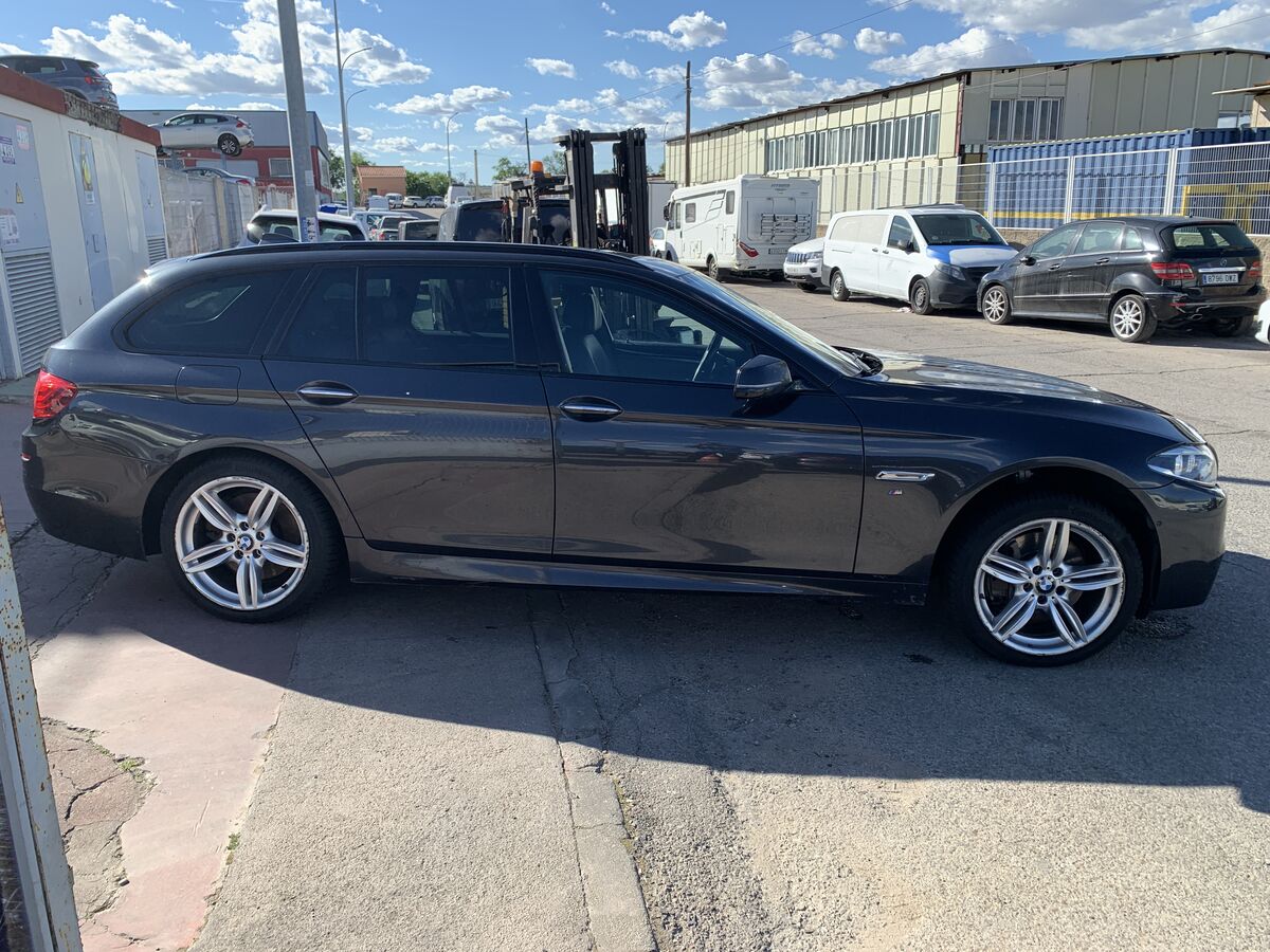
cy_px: 476
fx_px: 954
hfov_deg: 67.3
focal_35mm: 26
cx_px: 635
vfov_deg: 53.1
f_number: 1.8
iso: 25
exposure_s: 1/1282
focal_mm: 4.25
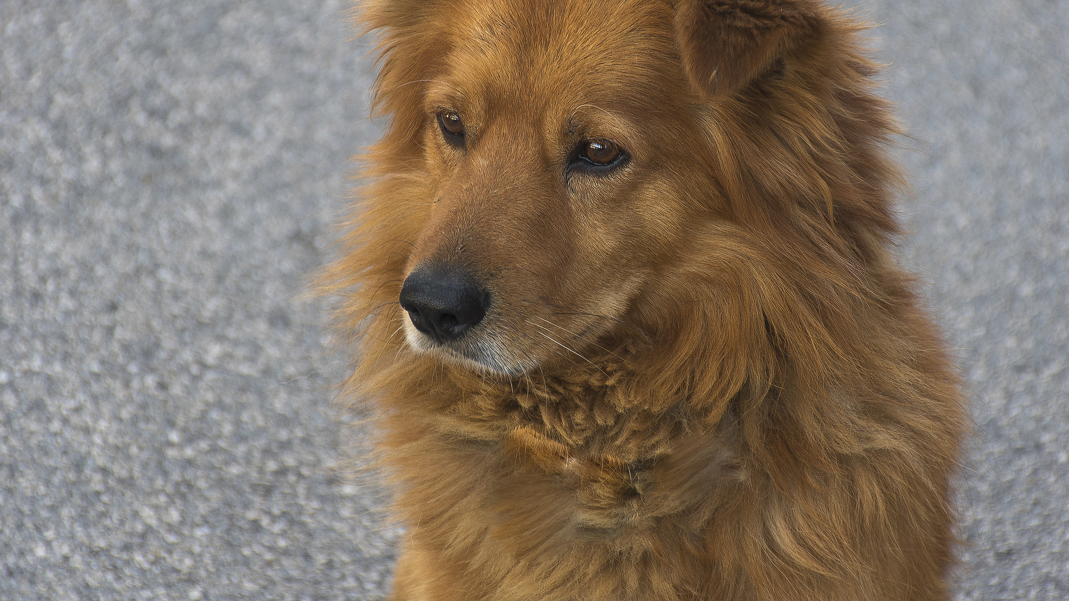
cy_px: 192
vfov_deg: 5.8
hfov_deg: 10.2
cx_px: 605
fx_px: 5981
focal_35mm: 211
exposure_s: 1/60
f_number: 5.6
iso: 125
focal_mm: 116
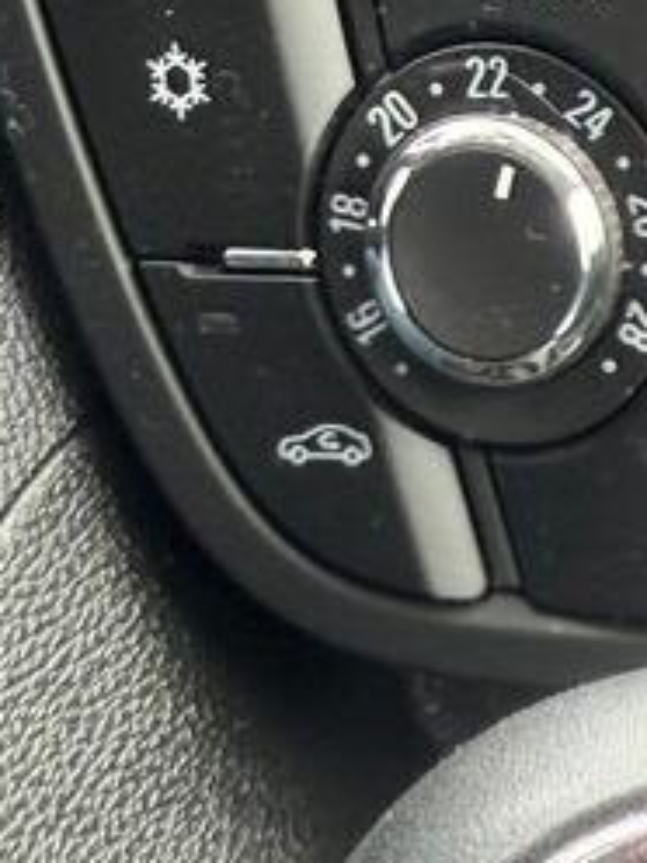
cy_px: 1719
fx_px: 2467
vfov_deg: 15.7
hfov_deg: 14.1
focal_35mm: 99
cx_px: 925
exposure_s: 1/99
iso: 160
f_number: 2.2
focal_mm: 2.22
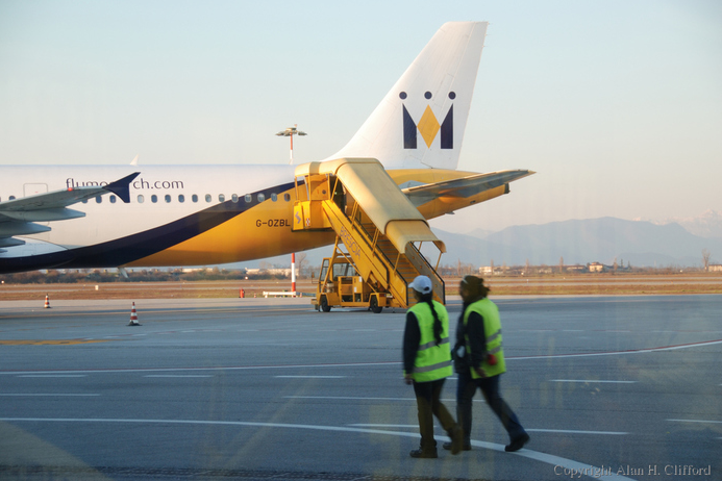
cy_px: 242
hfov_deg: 21.7
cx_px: 362
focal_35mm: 94
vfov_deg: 14.6
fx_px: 1885
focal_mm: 62
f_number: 5
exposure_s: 1/30
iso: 220
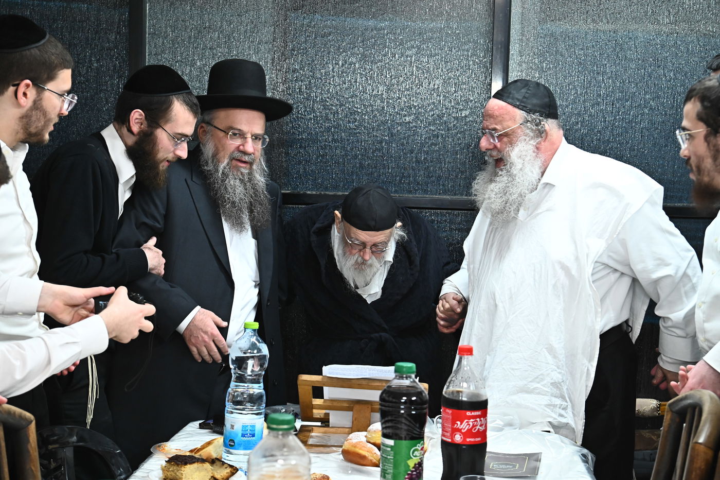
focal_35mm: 62
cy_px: 240
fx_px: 1239
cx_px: 360
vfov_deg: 21.9
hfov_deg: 32.4
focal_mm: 62
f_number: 7.1
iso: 3200
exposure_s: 1/160
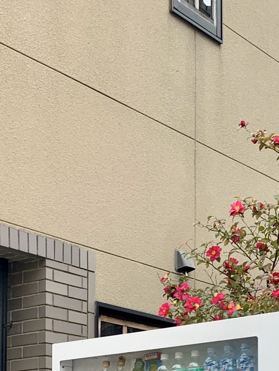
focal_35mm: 85
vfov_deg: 21.7
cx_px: 77
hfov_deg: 17.3
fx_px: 913
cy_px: 416
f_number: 1.8
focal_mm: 4.25
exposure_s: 1/354
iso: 25
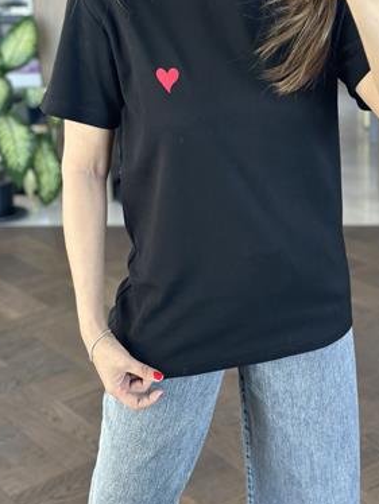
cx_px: 213
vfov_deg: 29.8
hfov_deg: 22.6
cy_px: 249
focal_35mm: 65
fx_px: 948
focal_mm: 6.86
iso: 125
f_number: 1.78
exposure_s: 1/60
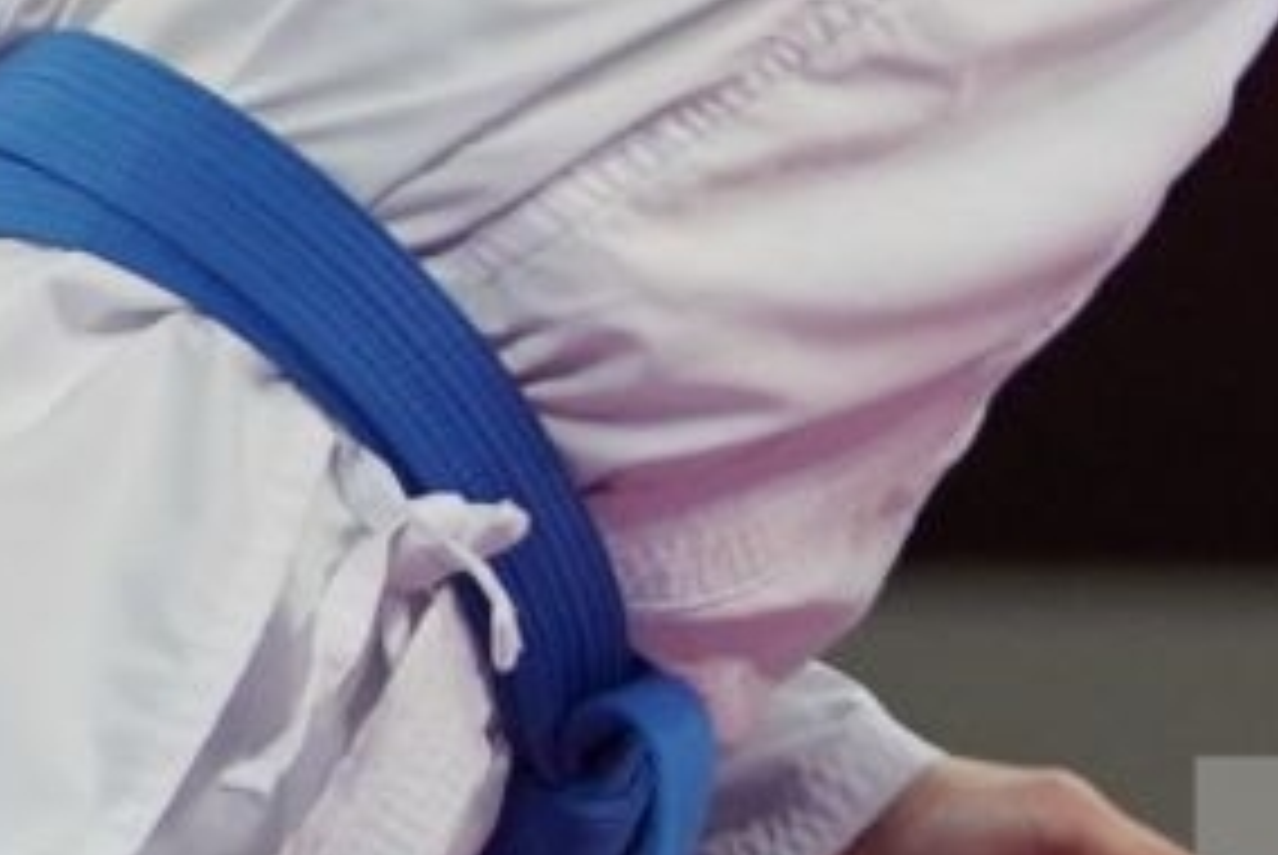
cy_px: -432
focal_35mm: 1272
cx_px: 1616
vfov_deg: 1.1
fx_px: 45201
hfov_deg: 1.6
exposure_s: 1/1000
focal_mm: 134
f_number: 2.8
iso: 1250
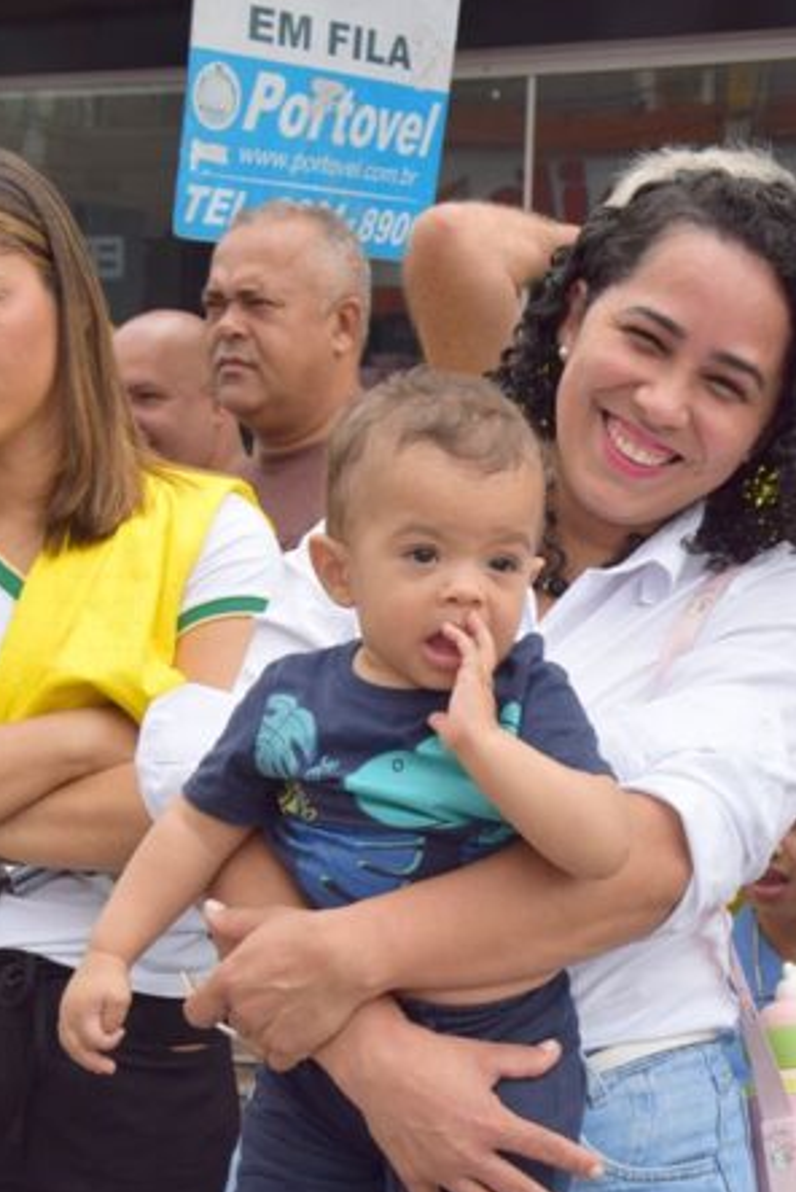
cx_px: 563
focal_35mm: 88
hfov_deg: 15.5
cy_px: 802
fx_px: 2908
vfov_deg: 23.0
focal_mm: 35
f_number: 9
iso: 200
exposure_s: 1/320
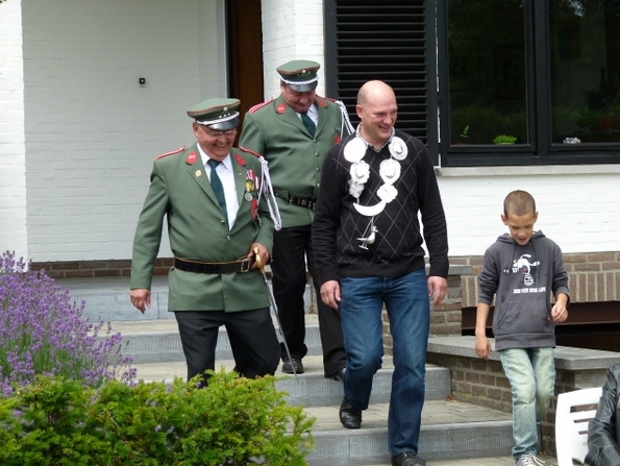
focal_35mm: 131
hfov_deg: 15.0
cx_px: 311
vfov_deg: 11.3
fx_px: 2348
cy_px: 232
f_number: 4
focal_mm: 23.4
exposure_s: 1/320
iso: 100
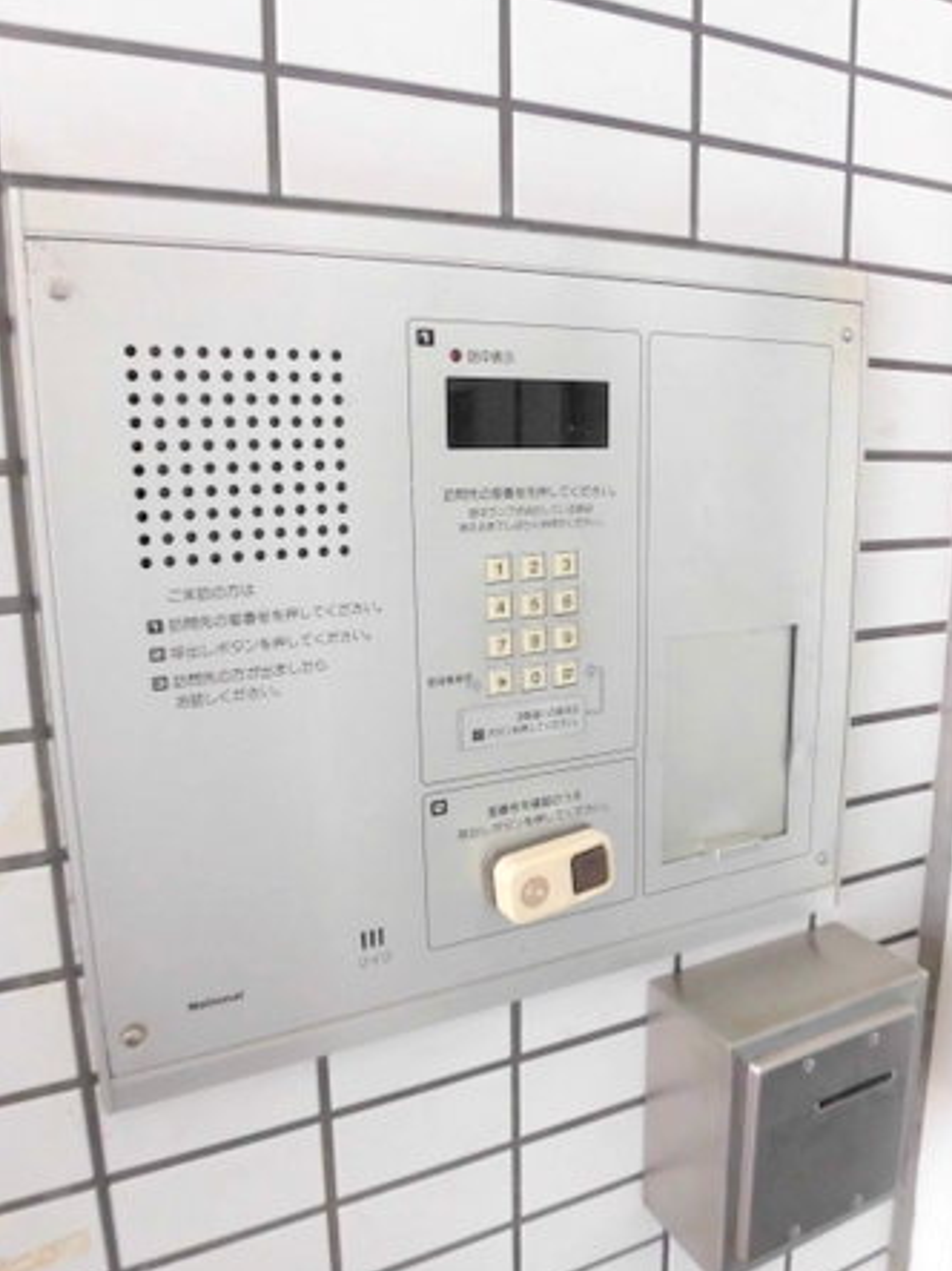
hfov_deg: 53.0
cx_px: 513
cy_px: 643
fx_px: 954
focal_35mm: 26
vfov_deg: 67.3
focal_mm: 4.3
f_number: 3.1
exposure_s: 1/40
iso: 250
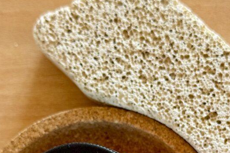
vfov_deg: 13.8
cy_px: 191
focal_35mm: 96
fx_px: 613
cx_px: 136
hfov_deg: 21.2
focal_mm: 6.76
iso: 125
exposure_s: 1/60
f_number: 1.78
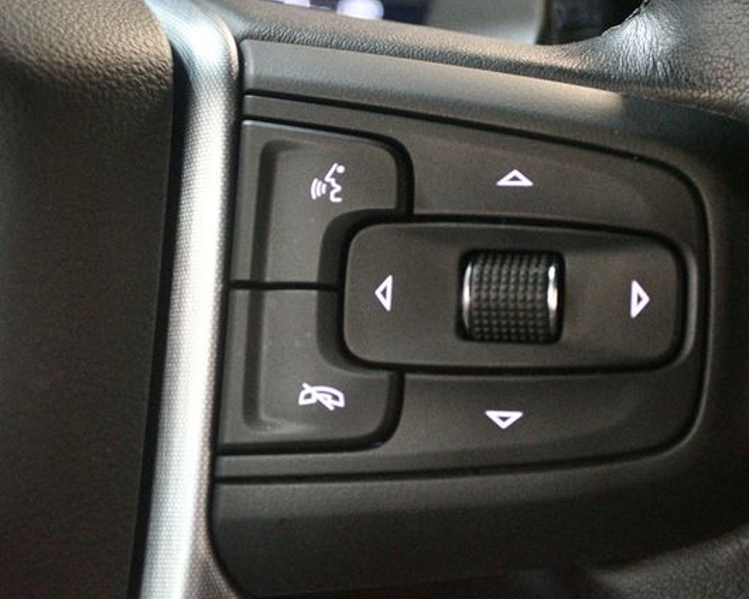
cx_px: 430
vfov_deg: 22.5
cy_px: 300
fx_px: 1507
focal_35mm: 68
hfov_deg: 27.9
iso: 12800
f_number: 5.3
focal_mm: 40
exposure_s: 1/60
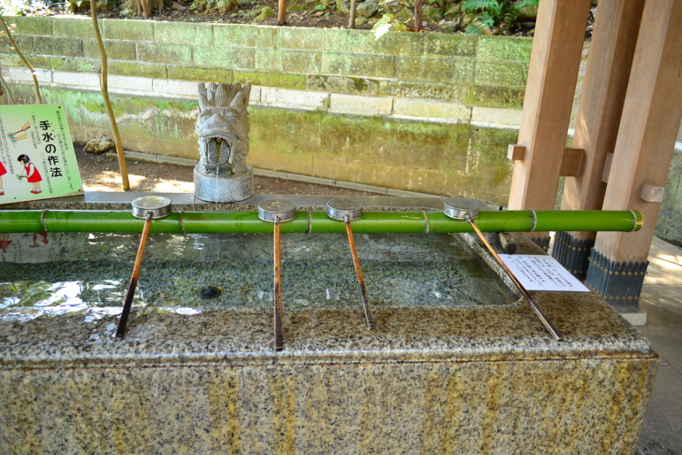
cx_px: 346
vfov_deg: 46.4
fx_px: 530
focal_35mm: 28
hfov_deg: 65.5
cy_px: 224
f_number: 3.5
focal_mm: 18
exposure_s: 1/40
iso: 400
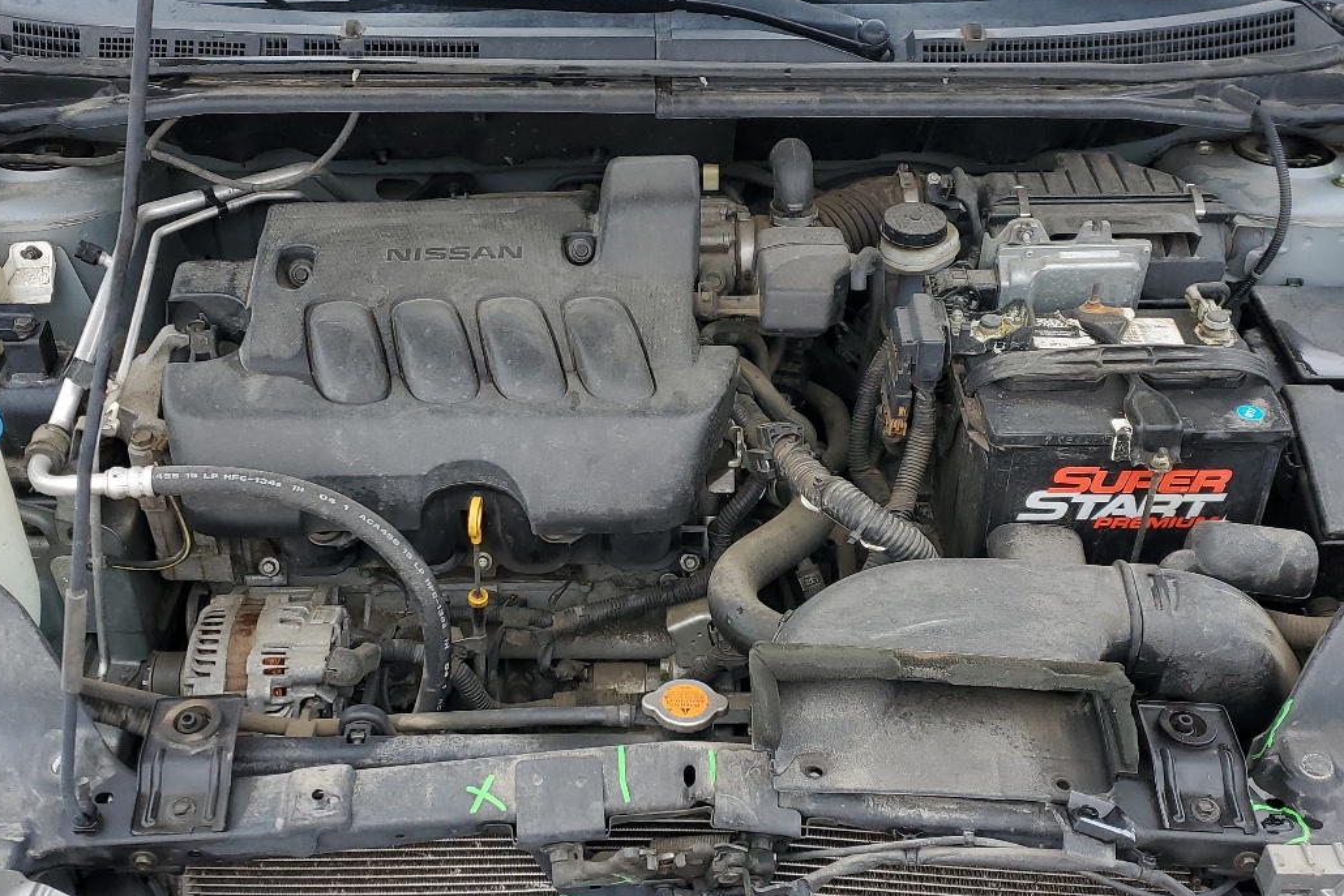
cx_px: 655
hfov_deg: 46.4
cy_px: 492
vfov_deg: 31.9
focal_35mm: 42
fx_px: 1568
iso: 50
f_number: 1.5
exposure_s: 1/833
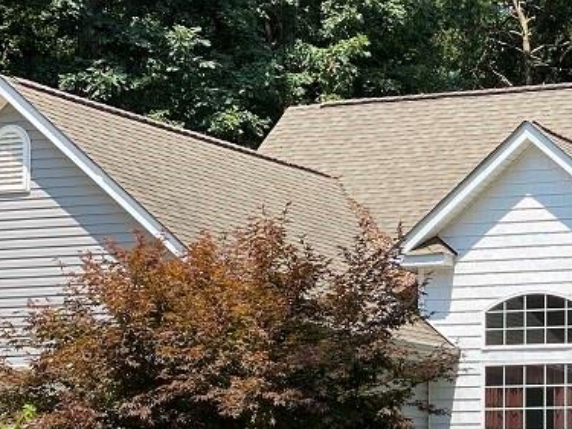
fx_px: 2346
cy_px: 334
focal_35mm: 142
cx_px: 538
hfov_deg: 13.7
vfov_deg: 10.4
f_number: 2
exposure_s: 1/841
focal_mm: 6
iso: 20
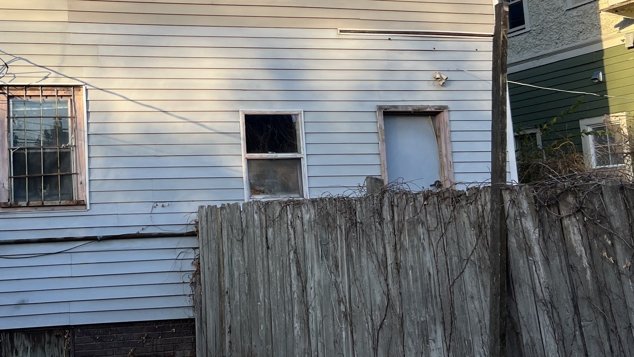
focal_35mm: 49
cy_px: 99
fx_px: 824
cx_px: 121
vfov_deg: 24.2
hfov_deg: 40.3
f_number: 1.5
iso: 50
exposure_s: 1/1135
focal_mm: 5.7
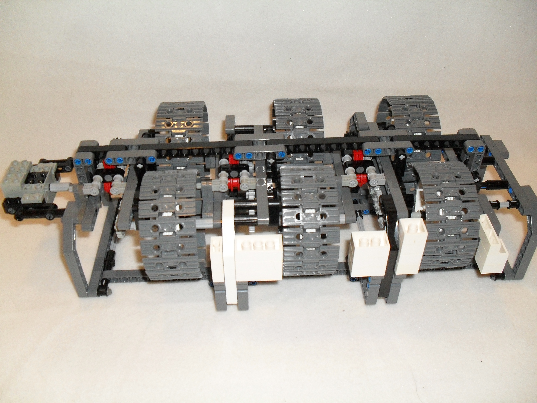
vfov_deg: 40.7
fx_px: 543
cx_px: 268
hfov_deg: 52.6
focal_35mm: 35
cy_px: 202
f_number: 3.2
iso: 200
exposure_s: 1/45
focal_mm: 6.3
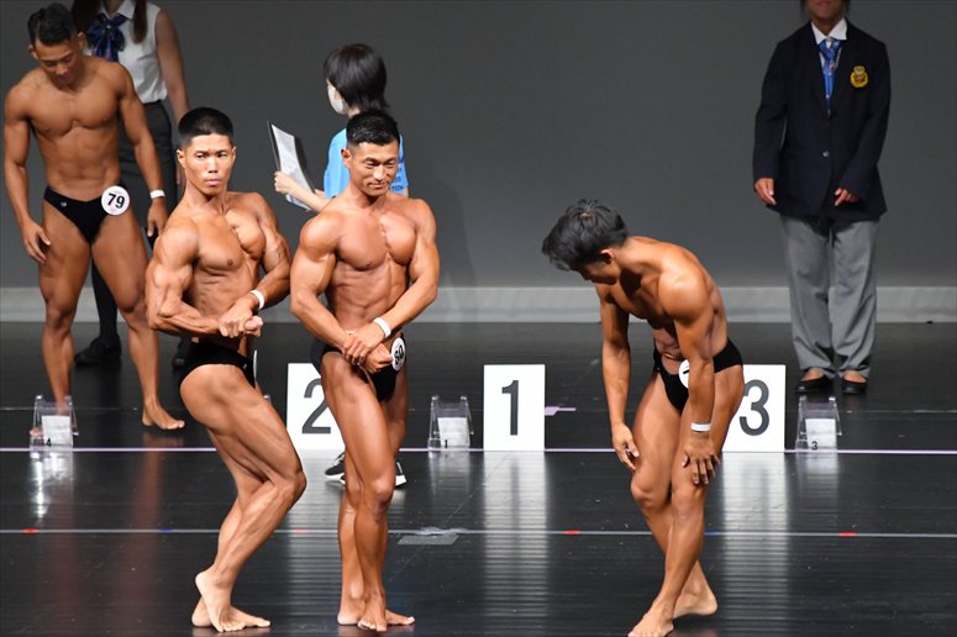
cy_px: 318
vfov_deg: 4.0
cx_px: 478
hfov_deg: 6.0
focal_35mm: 345
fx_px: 9167
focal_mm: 230
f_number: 5.6
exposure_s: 1/400
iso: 5000
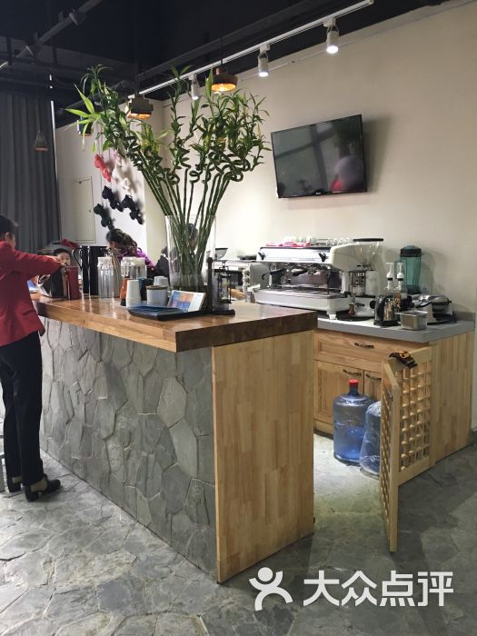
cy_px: 318
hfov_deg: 48.2
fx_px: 533
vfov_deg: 61.7
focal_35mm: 29
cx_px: 238
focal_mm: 4.15
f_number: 2.2
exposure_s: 1/17
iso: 80
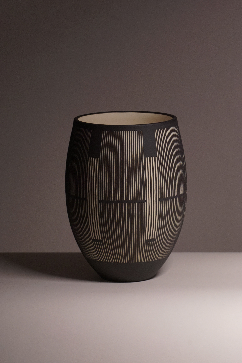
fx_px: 1603
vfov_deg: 12.9
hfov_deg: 8.6
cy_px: 182
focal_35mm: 159
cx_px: 121
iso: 250
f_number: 11
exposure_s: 1/10
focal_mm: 106
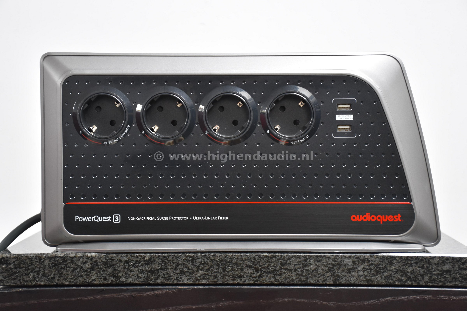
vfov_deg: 20.2
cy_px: 156
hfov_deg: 29.9
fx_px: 876
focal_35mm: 68
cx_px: 234
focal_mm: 45
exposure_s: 1/60
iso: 900
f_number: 4.5
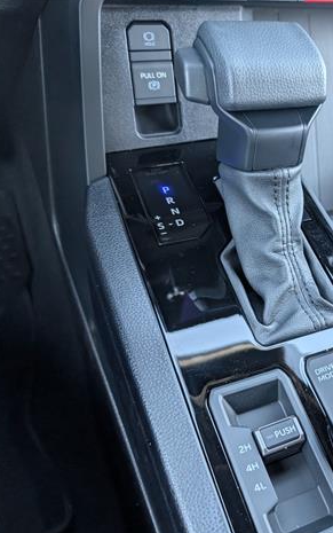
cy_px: 268
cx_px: 316
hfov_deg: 33.8
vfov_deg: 55.3
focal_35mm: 35
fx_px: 508
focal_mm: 6.9
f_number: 1.68
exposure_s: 1/200
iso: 70
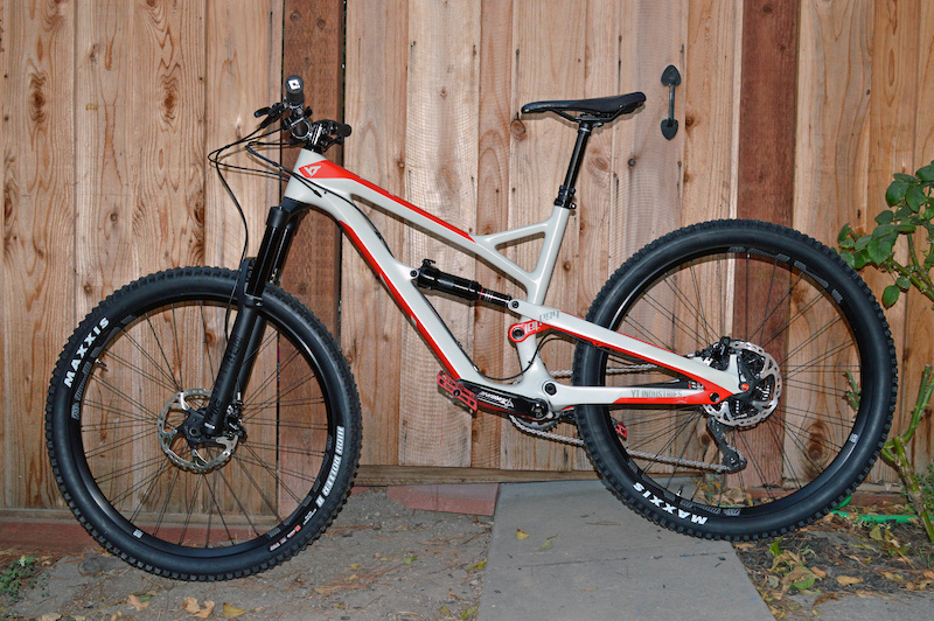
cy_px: 310
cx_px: 467
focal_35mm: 39
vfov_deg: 34.2
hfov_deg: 49.6
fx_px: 1011
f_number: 8
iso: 560
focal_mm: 26
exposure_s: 1/60
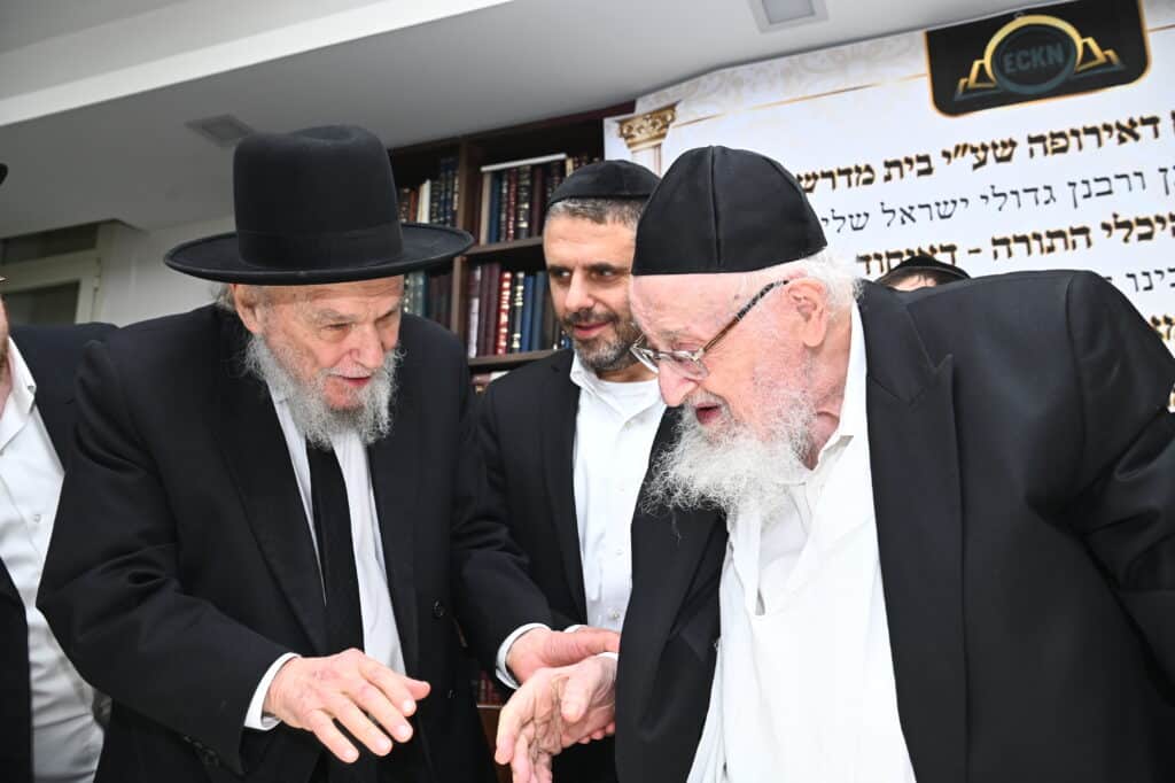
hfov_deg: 58.7
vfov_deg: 41.1
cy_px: 392
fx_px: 1044
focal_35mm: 32
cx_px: 588
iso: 1250
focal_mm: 32
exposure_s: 1/100
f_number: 6.3
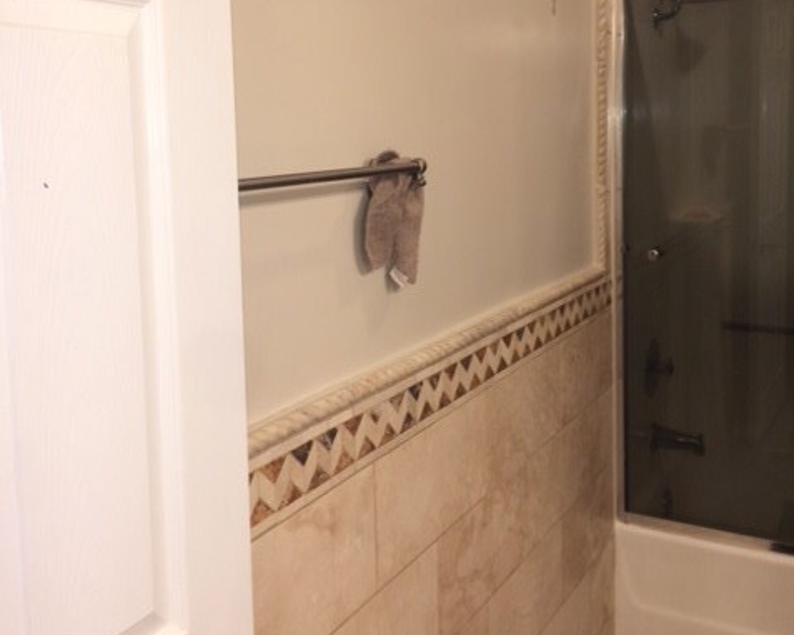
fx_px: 892
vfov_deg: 38.7
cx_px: 398
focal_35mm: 38
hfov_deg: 48.0
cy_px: 217
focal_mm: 4.15
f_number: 2.2
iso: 32
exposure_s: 1/32
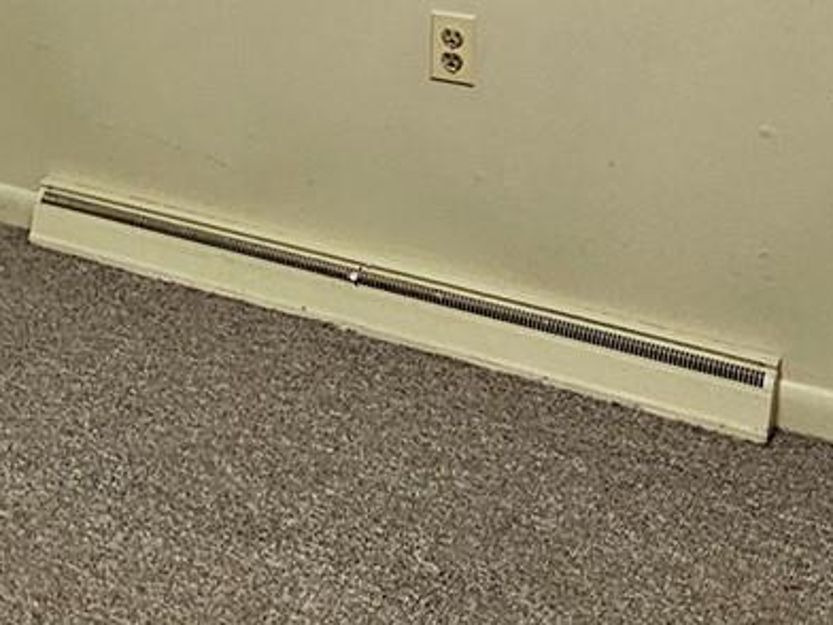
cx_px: -278
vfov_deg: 19.6
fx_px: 1636
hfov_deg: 24.5
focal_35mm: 68
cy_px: -221
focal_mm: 2.2
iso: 160
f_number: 2.2
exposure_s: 1/60
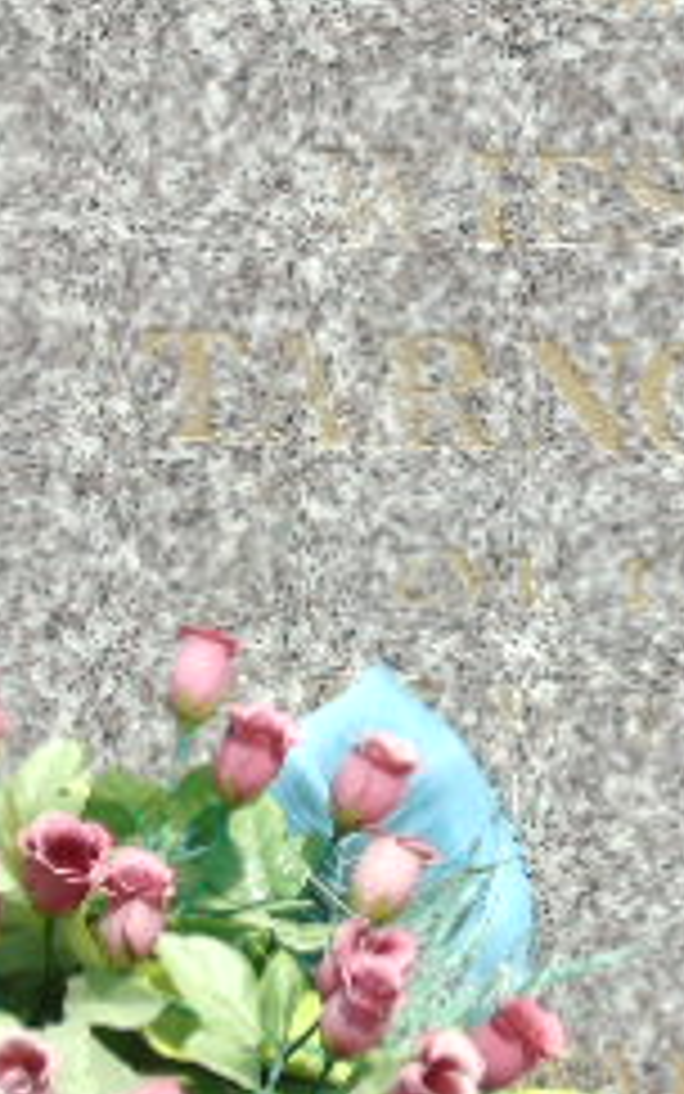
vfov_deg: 12.1
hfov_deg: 7.6
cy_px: 450
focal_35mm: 173
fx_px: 5157
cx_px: 324
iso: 80
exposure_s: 1/800
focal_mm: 11
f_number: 4.5
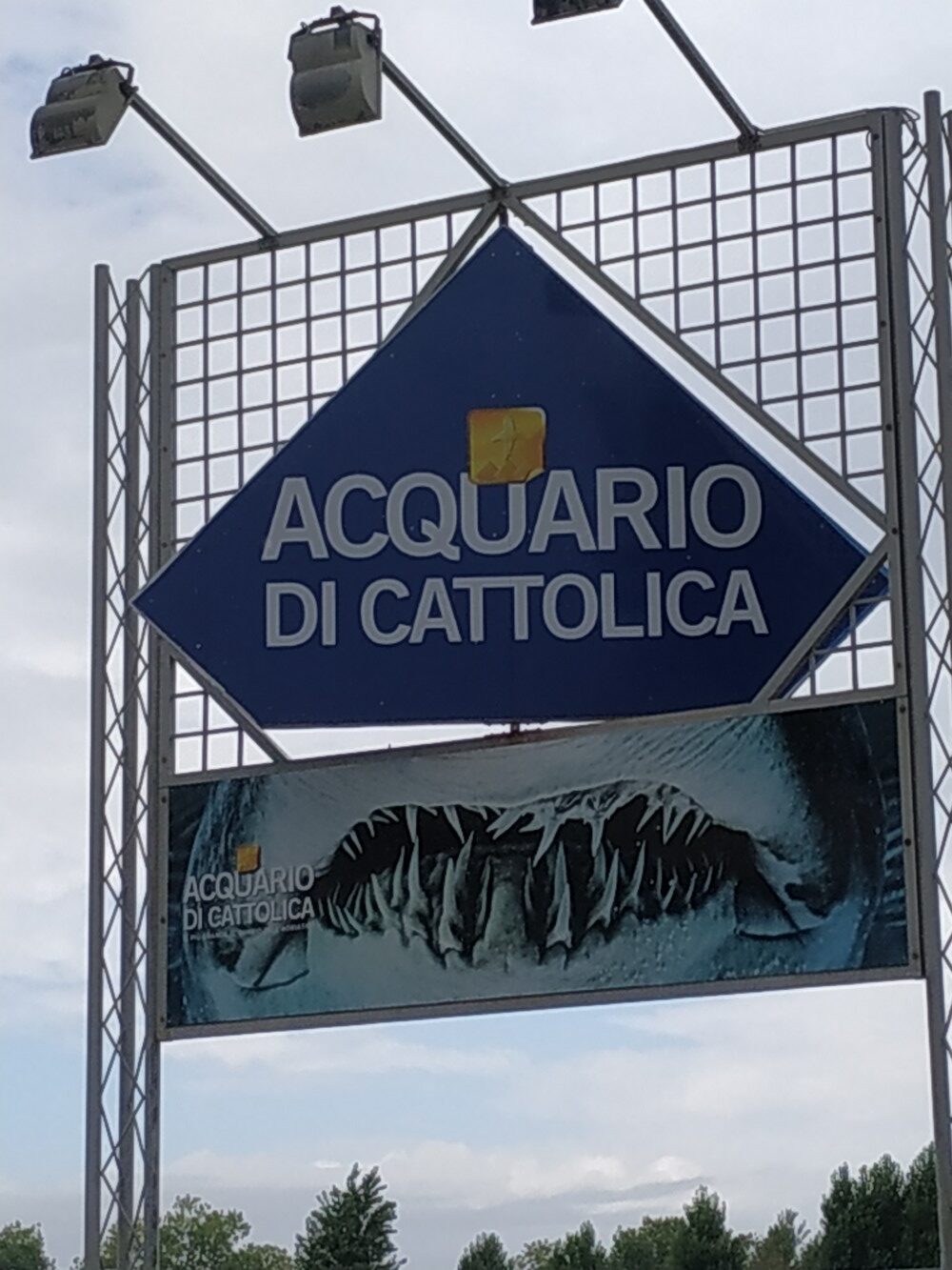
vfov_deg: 71.6
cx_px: 476
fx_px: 880
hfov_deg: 56.8
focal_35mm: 24
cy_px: 635
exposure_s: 1/2250
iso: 125
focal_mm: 3.94
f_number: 1.9
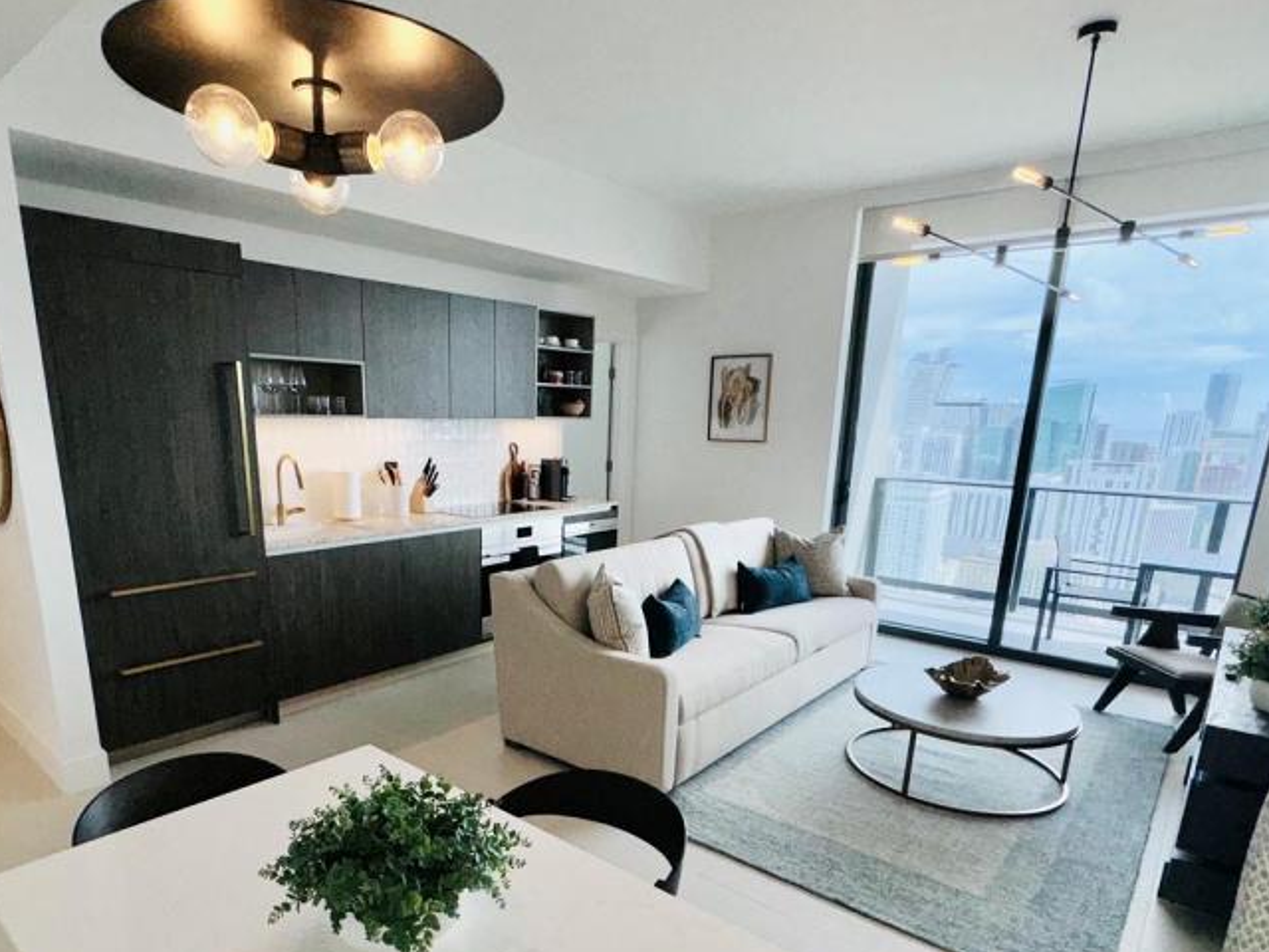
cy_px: 615
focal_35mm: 21
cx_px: 559
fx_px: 770
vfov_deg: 62.3
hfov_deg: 78.7
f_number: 2.2
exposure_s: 1/377
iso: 32
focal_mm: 2.22
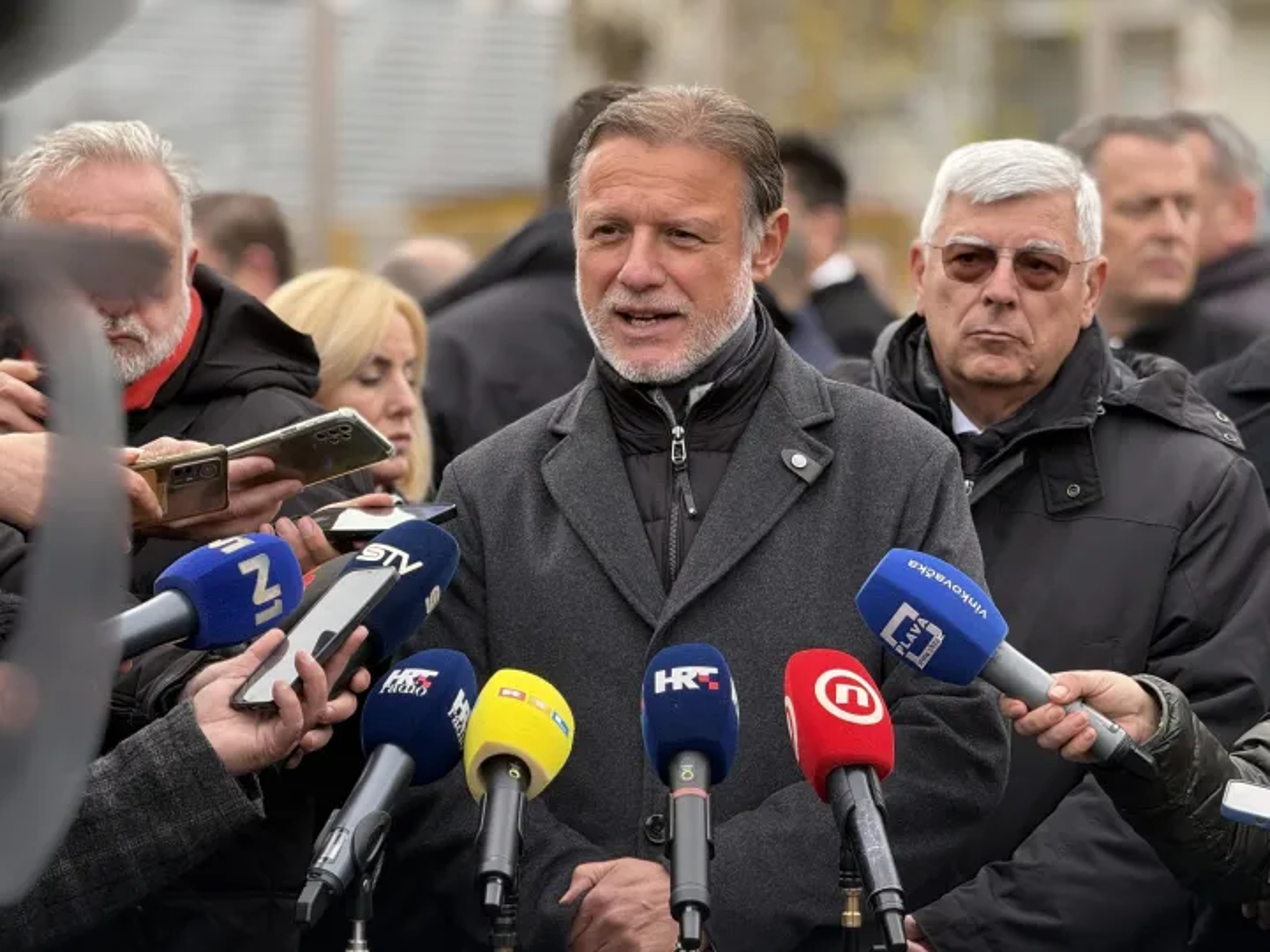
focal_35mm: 120
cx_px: 635
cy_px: 476
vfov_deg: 12.3
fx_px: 4403
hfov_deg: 16.4
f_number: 2.8
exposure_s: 1/201
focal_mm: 15.66
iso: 50
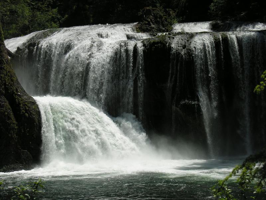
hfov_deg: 20.9
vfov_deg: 15.7
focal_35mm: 94
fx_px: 722
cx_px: 133
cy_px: 100
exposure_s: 1/547
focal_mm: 24
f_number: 5
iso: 50
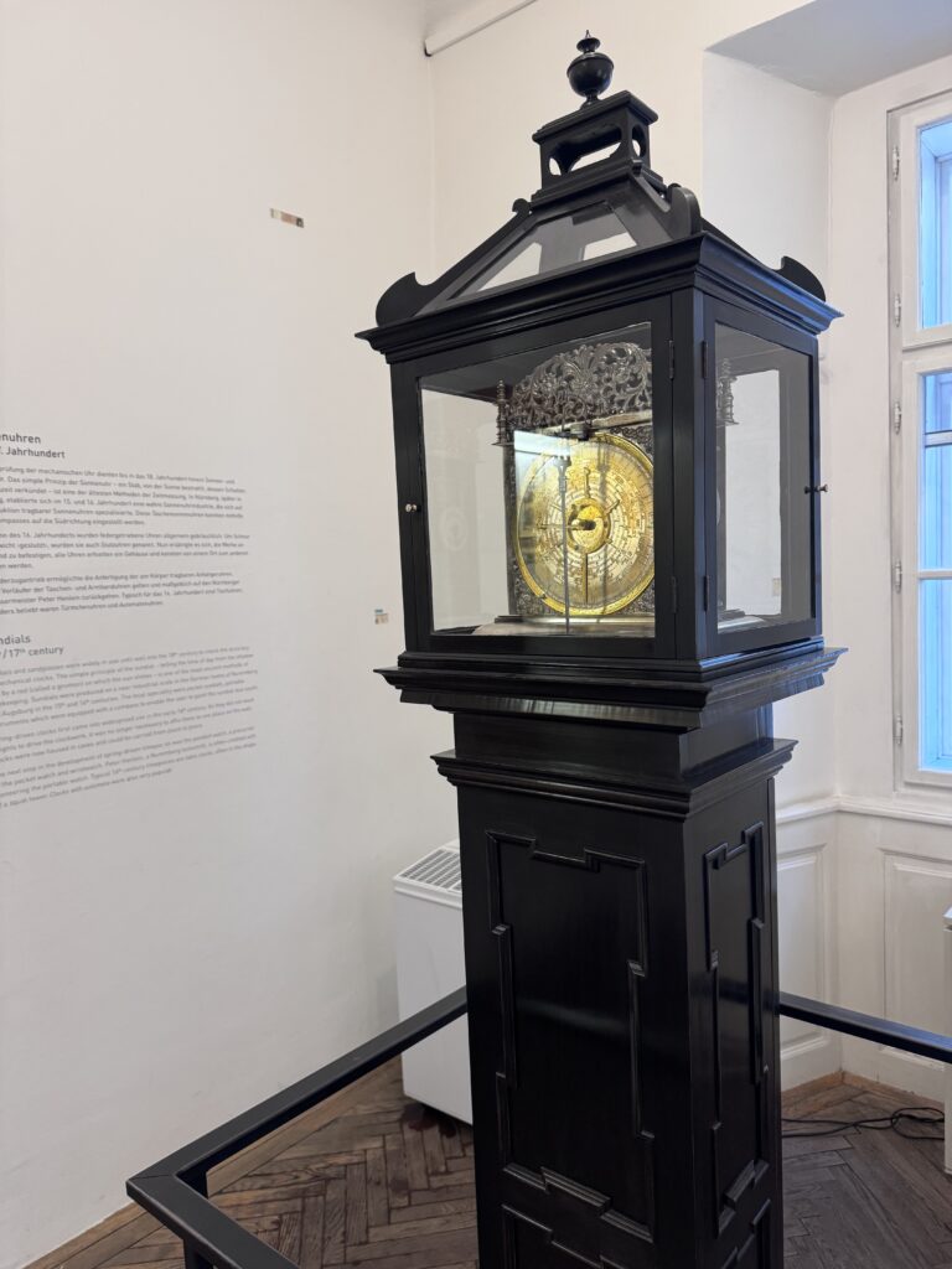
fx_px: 880
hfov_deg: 56.8
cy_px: 634
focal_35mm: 24
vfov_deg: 71.6
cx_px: 476
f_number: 1.78
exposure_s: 1/50
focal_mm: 6.76
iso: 200
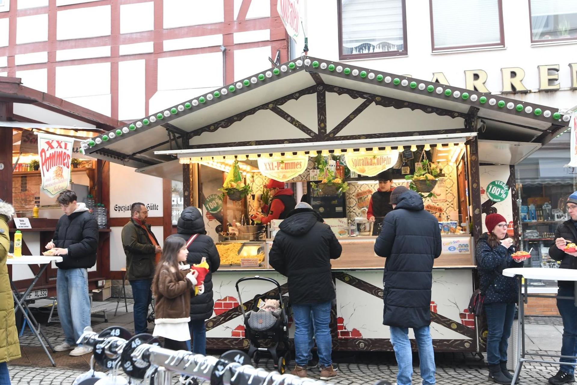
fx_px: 577
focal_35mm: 36
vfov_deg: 36.9
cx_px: 288
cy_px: 192
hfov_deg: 53.1
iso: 1000
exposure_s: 1/100
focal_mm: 24
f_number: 6.3
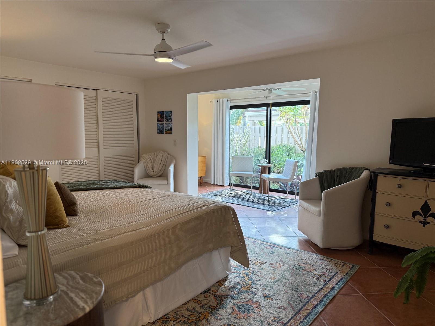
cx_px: 218
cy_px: 163
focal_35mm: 24
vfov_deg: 56.8
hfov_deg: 71.6
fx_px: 302
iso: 160
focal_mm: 6.76
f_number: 1.78
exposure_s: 1/165
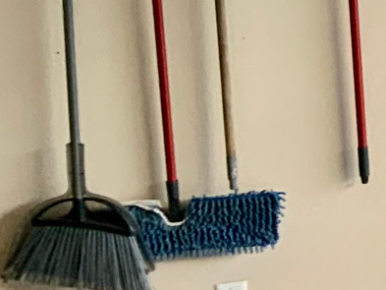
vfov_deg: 9.6
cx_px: 991
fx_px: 1684
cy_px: -93
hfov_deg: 10.7
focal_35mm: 151
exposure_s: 1/120
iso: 40
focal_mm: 3
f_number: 1.8
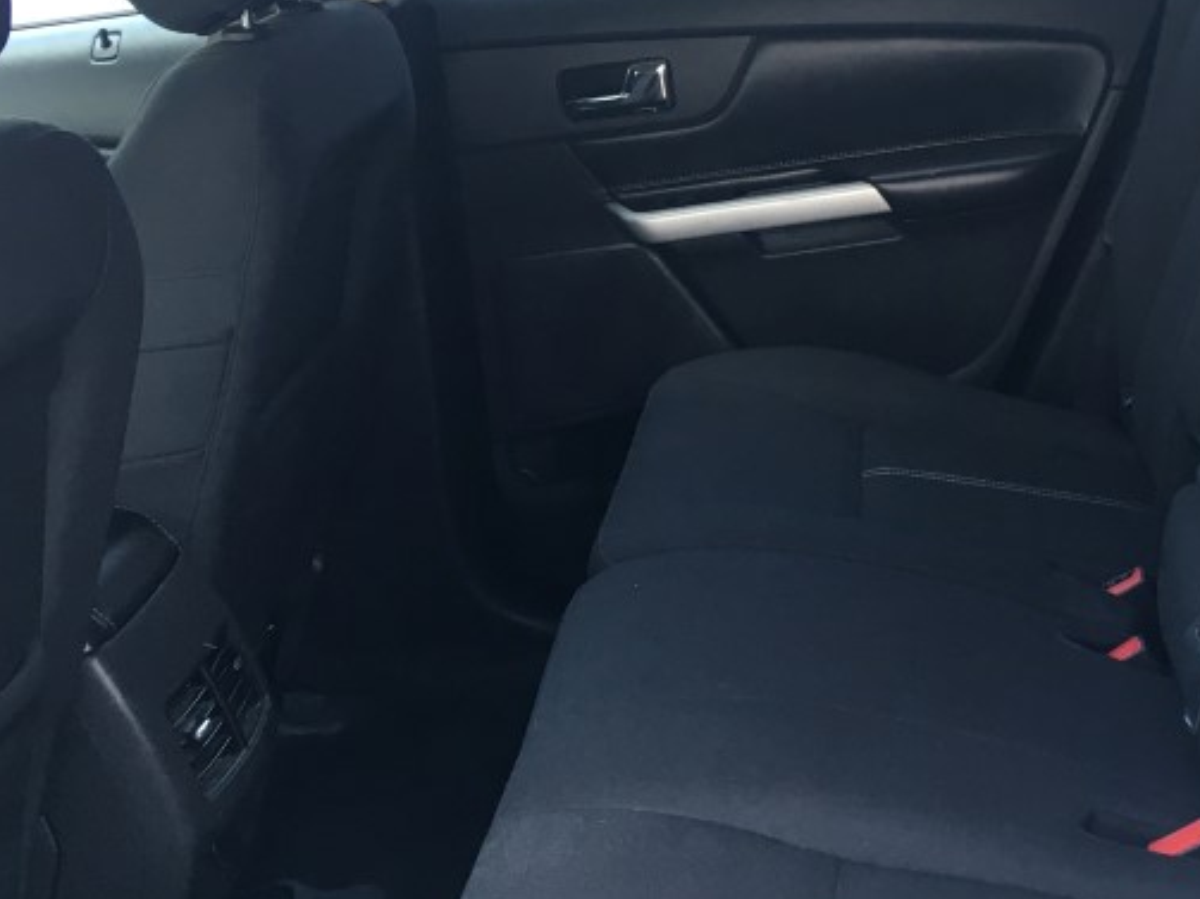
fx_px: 2045
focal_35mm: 59
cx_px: 814
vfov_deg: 24.7
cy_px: 317
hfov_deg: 32.4
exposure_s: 1/30
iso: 25
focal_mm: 4.15
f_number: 2.2
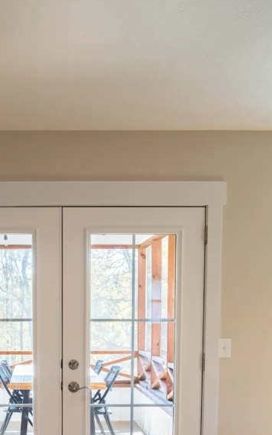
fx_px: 628
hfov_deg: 23.9
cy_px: 366
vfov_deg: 36.5
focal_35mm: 53
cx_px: 36
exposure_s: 1/125
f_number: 7.1
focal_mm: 29
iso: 400
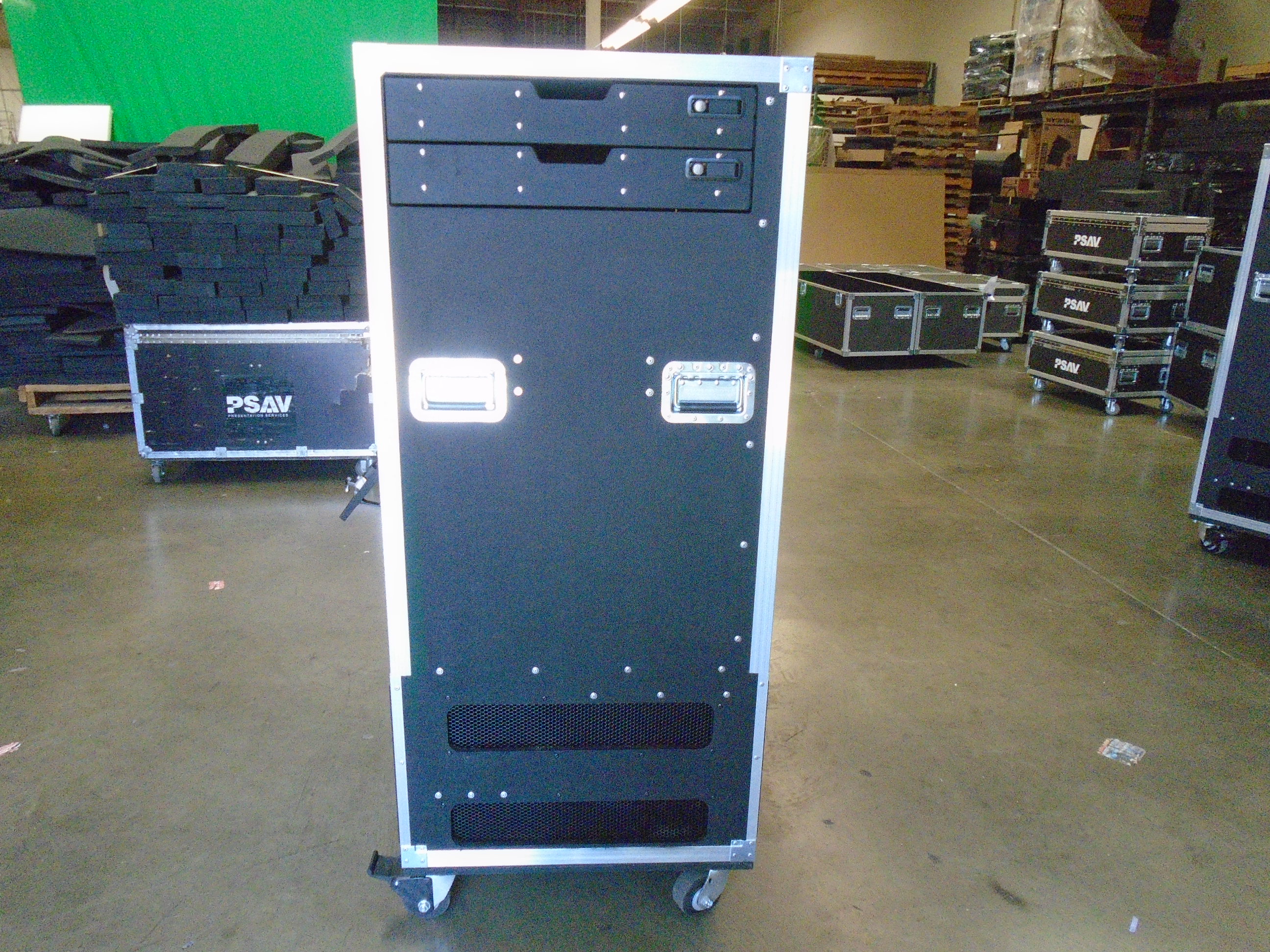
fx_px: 954
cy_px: 476
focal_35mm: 26
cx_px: 635
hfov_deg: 67.3
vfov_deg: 53.1
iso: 800
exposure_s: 1/125
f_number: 3.2
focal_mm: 4.6
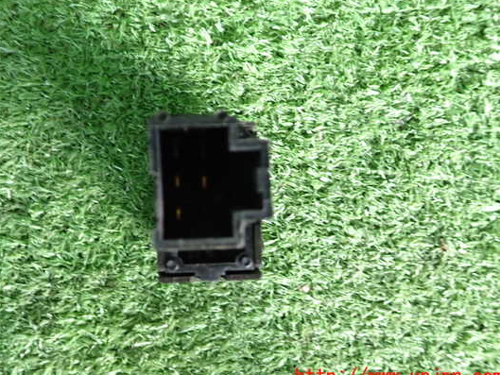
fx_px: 491
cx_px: 225
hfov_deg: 53.9
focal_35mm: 34
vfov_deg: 41.8
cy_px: 177
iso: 400
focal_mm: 5.4
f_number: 2.3
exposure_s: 1/30
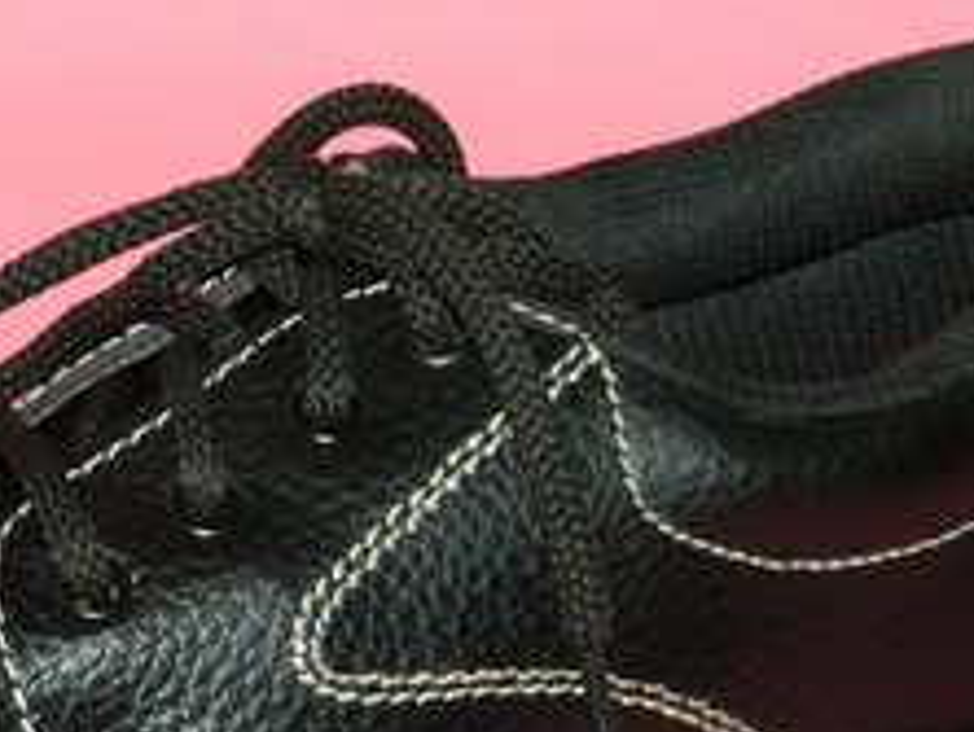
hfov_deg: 10.4
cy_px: 664
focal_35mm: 189
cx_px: 211
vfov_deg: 7.8
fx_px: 5324
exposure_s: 1/50
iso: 200
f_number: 4.2
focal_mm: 15.1
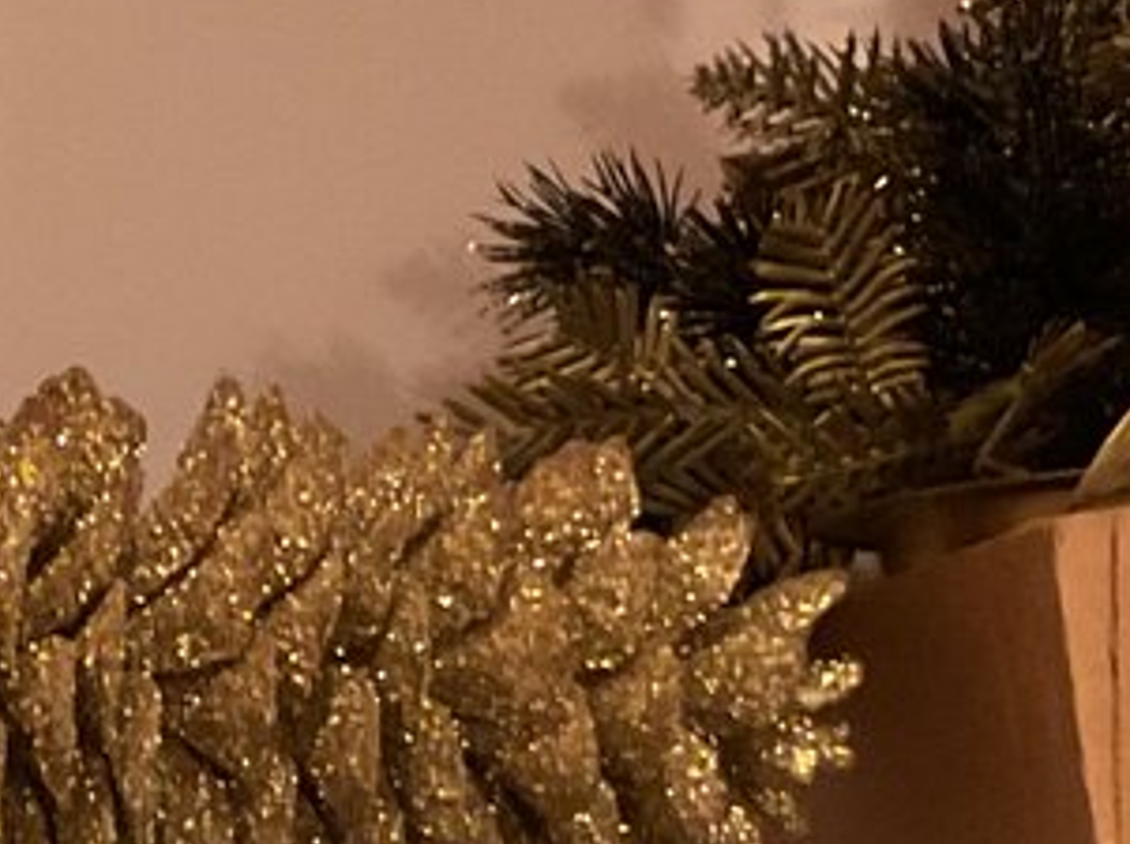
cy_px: 936
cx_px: -39
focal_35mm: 146
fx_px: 4760
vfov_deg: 10.0
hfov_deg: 13.3
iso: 320
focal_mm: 3
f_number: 1.8
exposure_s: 1/40
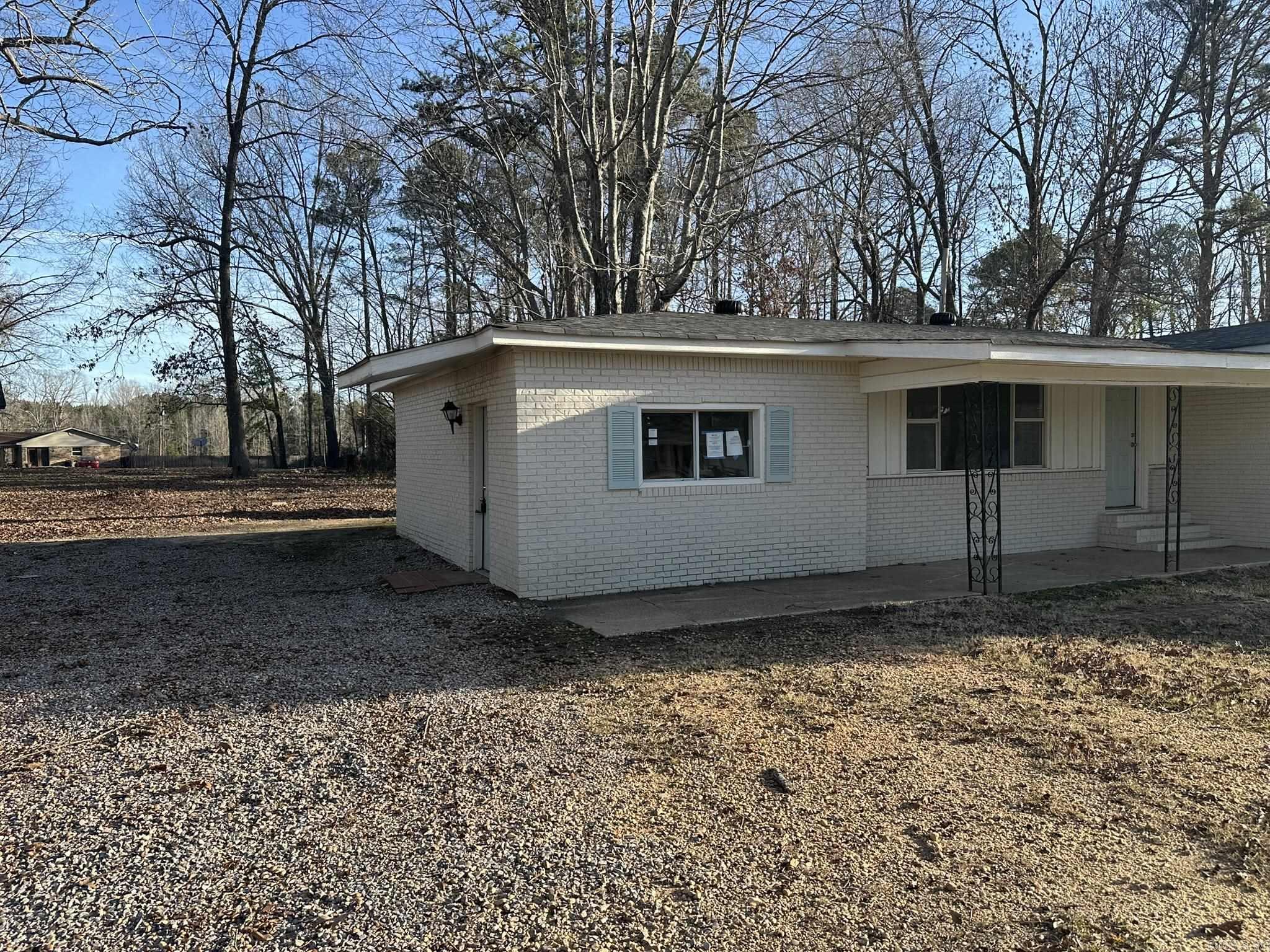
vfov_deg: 56.8
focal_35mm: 24
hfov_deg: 71.6
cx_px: 635
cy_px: 476
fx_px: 881
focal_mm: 6.86
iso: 80
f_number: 1.78
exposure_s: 1/1495
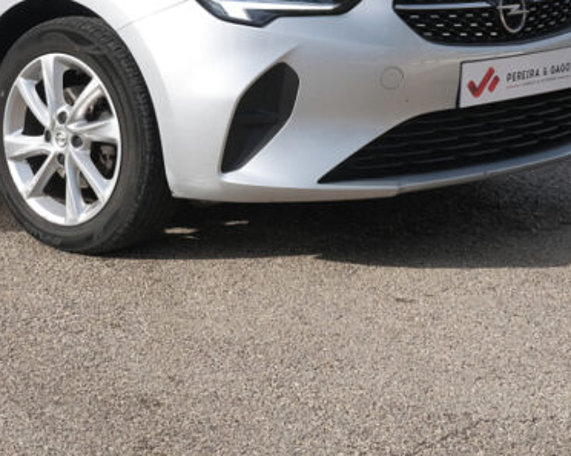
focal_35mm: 106
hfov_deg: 17.9
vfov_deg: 14.2
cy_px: -51
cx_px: 89
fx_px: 1790
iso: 160
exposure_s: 1/200
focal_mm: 27.1
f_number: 9
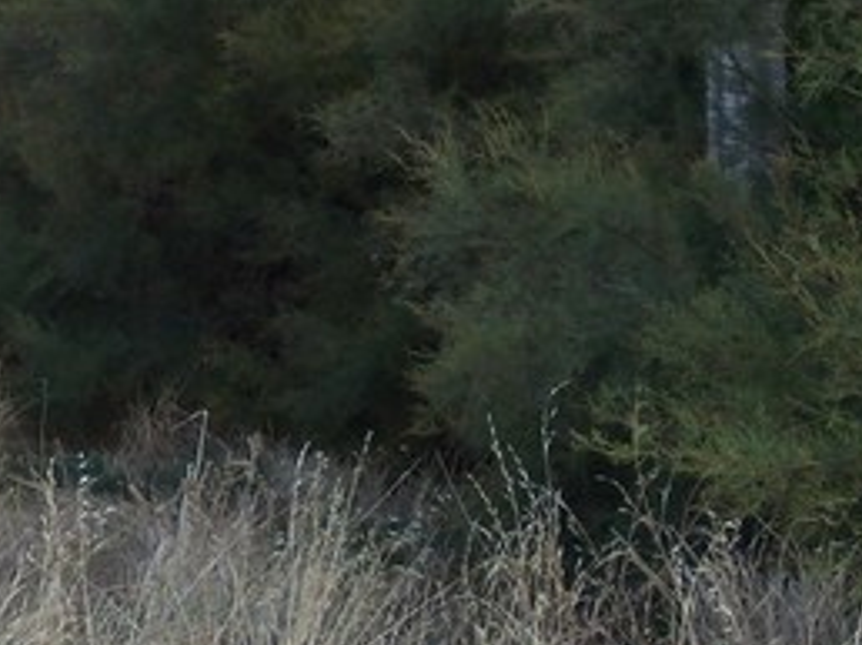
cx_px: -57
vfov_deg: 13.0
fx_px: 2811
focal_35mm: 113
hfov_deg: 16.9
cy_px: 154
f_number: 3.1
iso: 80
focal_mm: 5.3
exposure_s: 1/500
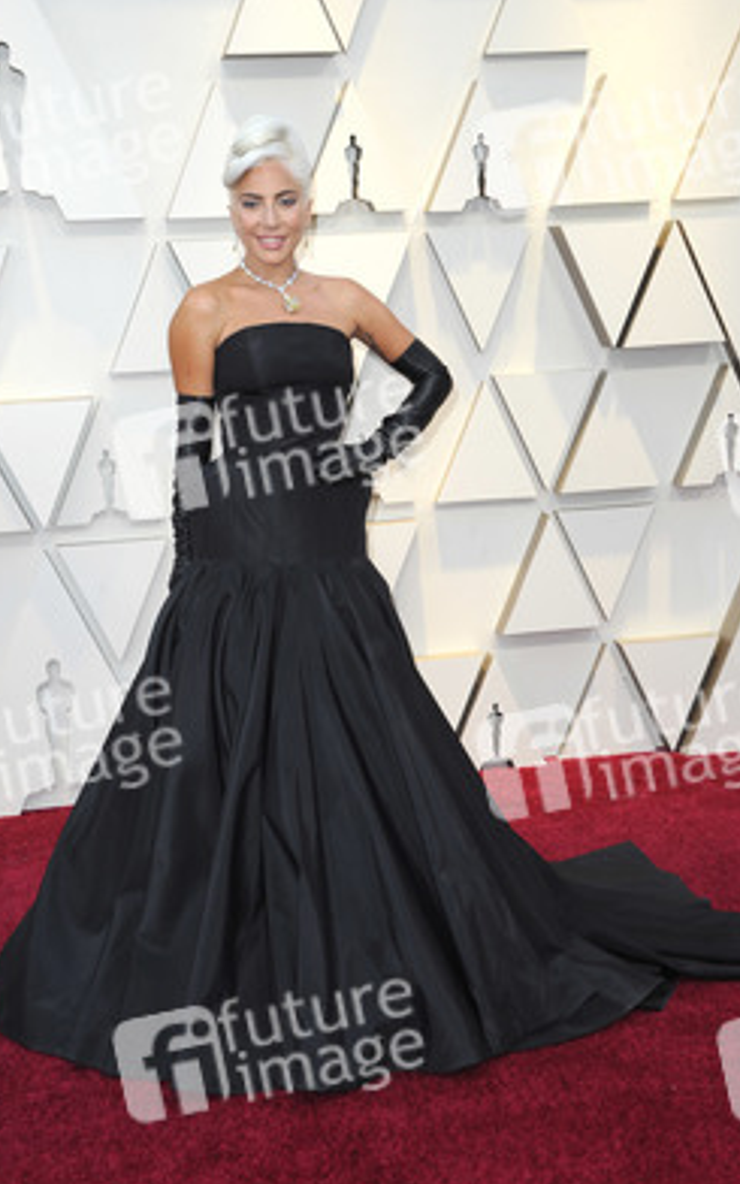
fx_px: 1613
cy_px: 598
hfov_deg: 25.8
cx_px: 358
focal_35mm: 50
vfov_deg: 40.3
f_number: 7.1
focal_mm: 48
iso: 1000
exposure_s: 1/250
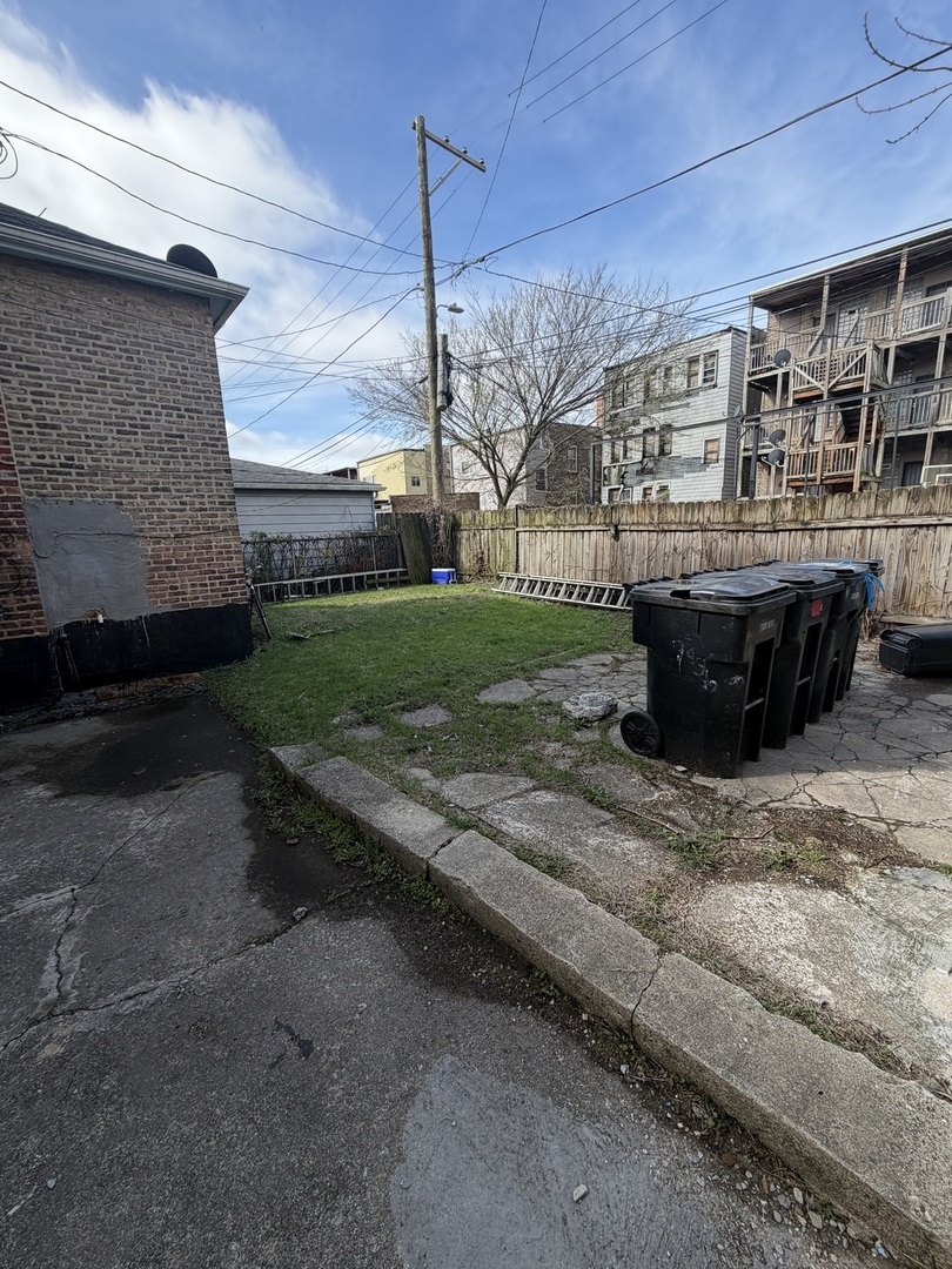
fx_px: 513
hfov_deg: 85.7
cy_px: 634
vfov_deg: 102.1
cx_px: 476
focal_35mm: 14
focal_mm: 2.22
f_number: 2.2
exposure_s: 1/751
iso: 40
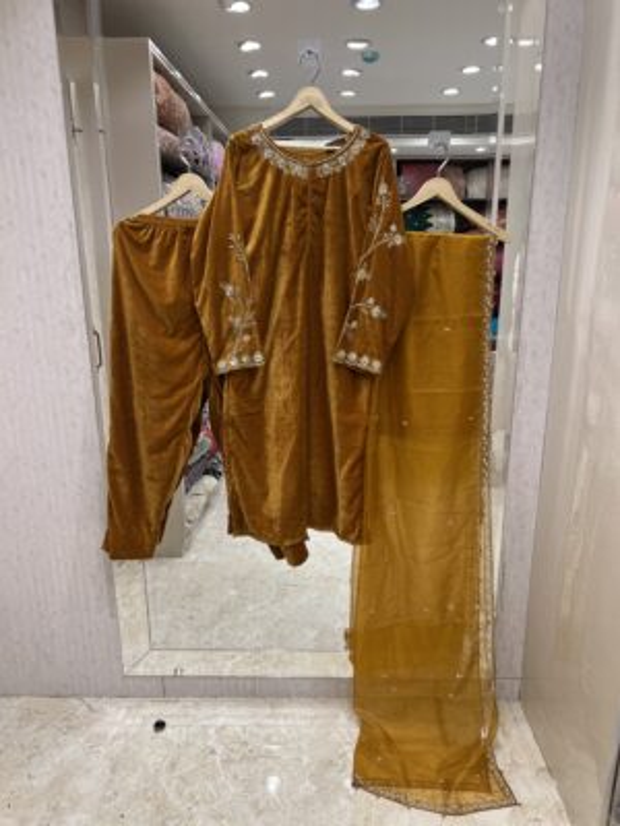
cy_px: 413
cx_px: 310
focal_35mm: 26
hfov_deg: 53.1
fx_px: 621
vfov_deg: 67.3
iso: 50
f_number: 1.5
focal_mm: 5.7
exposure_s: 1/374
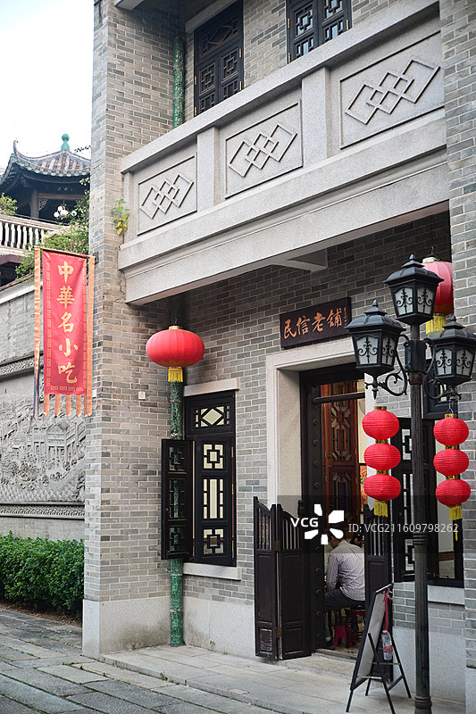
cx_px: 238
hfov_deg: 29.9
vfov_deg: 43.6
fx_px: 893
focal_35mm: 45
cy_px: 357
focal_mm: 45
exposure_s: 1/50
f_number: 1.7
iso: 1400
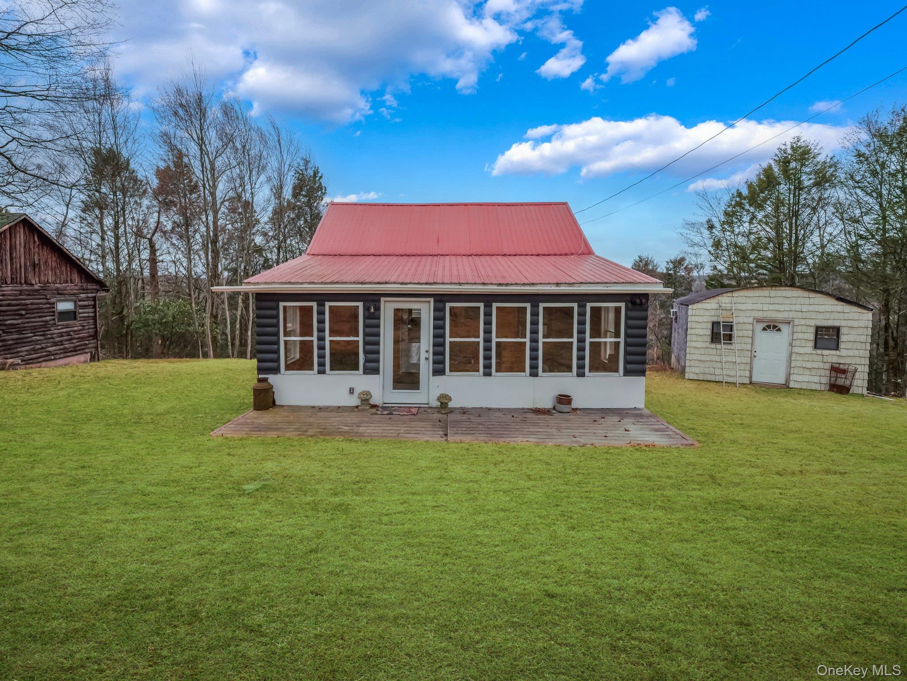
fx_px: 367
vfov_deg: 85.7
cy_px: 340
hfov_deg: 102.0
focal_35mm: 14
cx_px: 454
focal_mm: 7
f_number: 3.2
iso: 200
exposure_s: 1/800
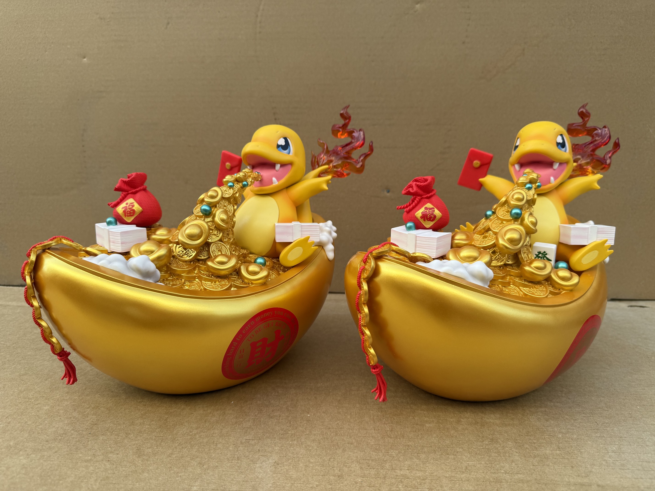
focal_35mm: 24
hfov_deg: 71.6
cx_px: 328
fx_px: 454
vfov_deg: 56.8
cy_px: 246
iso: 80
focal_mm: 6.76
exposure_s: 1/849
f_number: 1.78
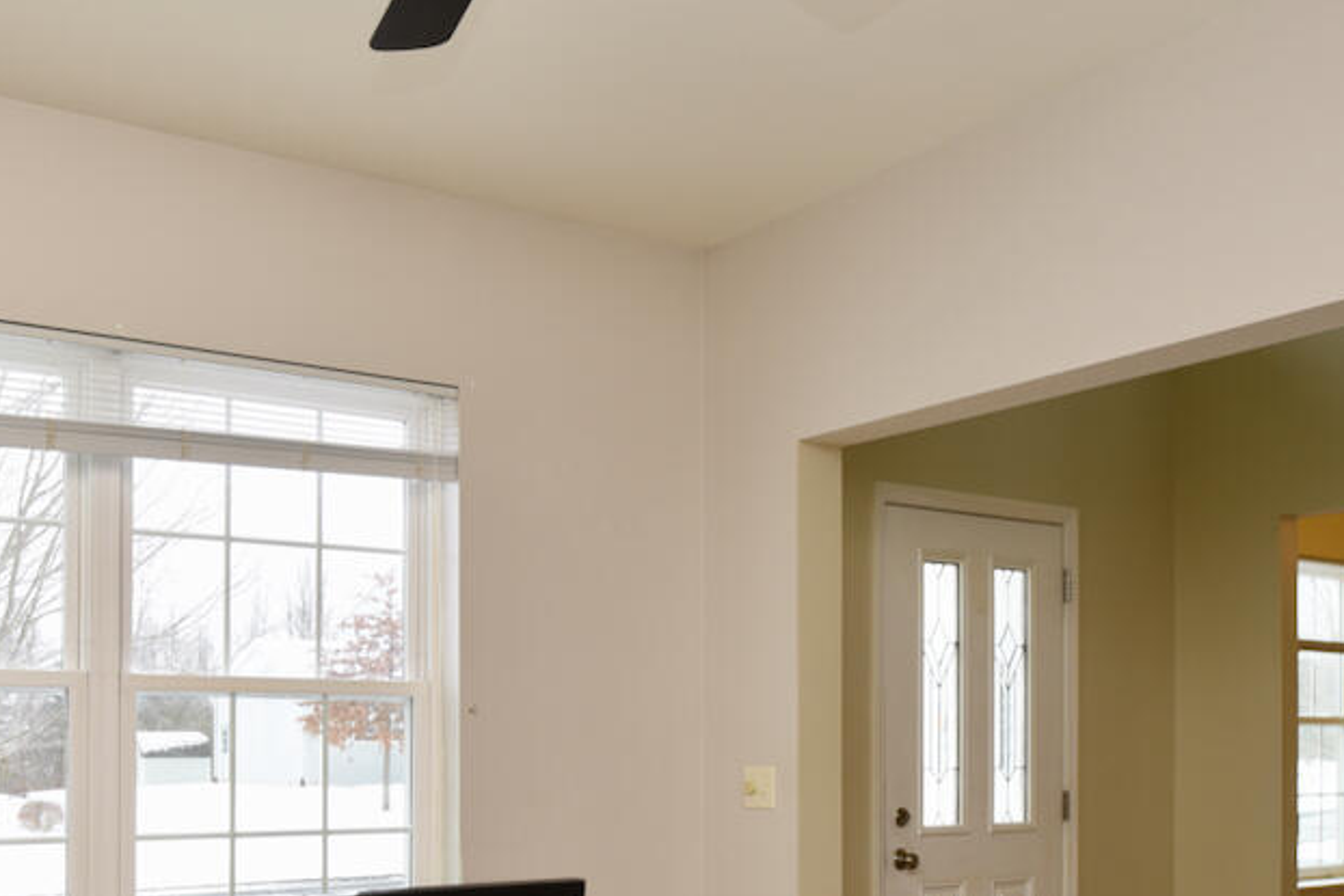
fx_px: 1307
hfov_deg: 52.1
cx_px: 337
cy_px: 746
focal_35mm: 35
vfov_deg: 36.3
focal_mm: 17
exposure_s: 1/60
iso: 250
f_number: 8
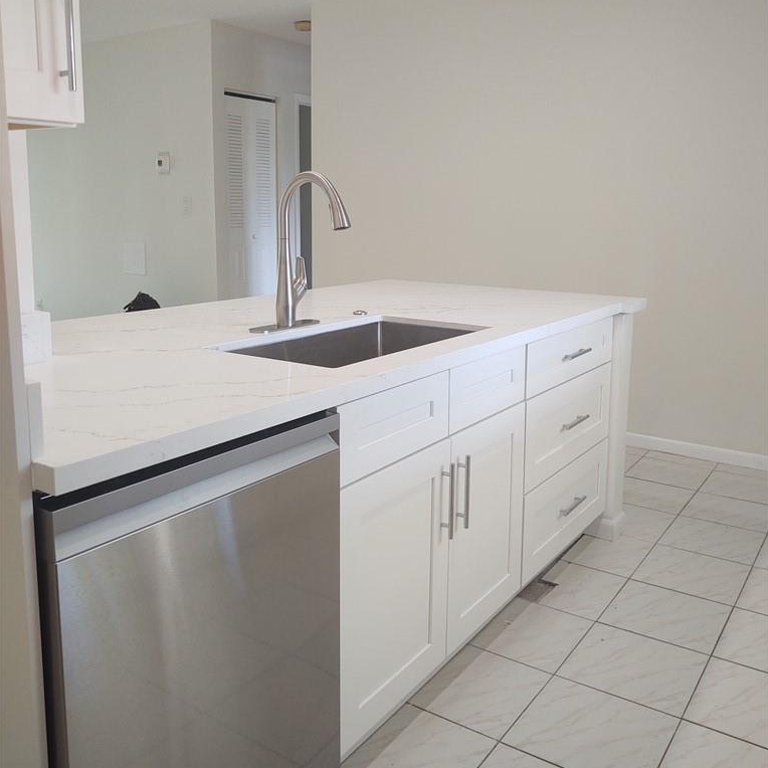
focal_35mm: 32
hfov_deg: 51.1
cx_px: 385
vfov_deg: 50.9
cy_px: 325
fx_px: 803
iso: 150
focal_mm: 4.75
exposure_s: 1/60
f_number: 1.7
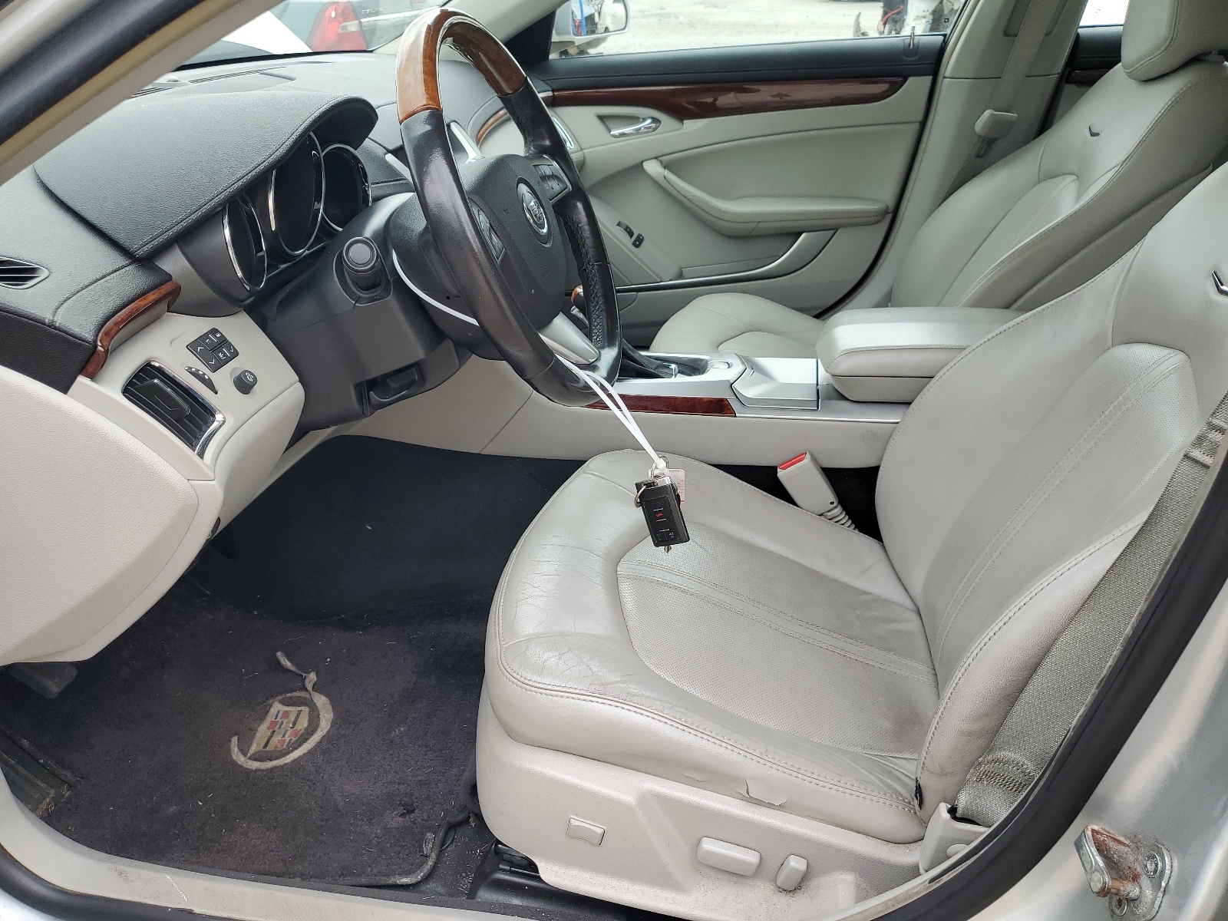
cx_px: 614
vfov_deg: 53.1
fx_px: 922
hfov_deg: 67.3
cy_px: 460
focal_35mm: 26
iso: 50
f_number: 1.5
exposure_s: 1/370
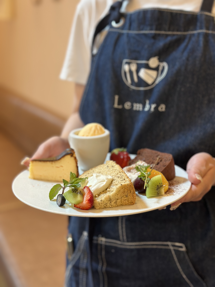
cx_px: 108
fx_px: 398
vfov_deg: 39.7
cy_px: 144
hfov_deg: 30.3
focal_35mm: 48
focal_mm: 6.86
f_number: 1.78
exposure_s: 1/60
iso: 80
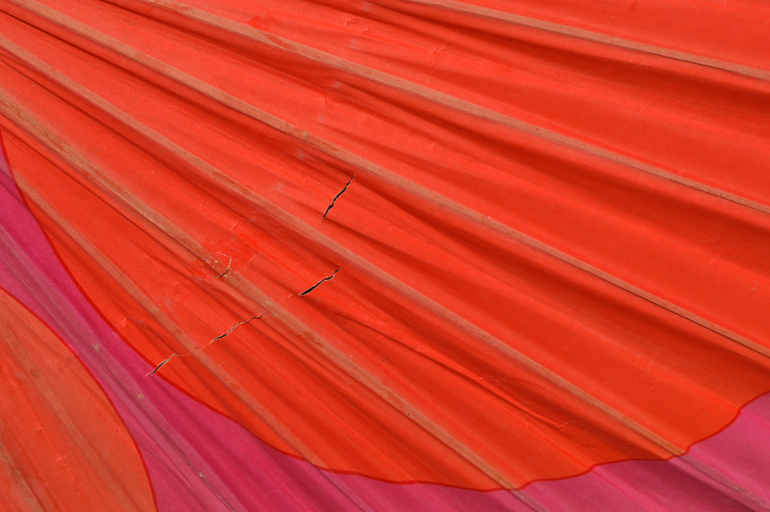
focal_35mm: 69
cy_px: 256
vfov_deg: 19.7
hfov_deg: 29.3
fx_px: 1475
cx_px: 385
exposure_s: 1/320
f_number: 9
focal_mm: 46
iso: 100
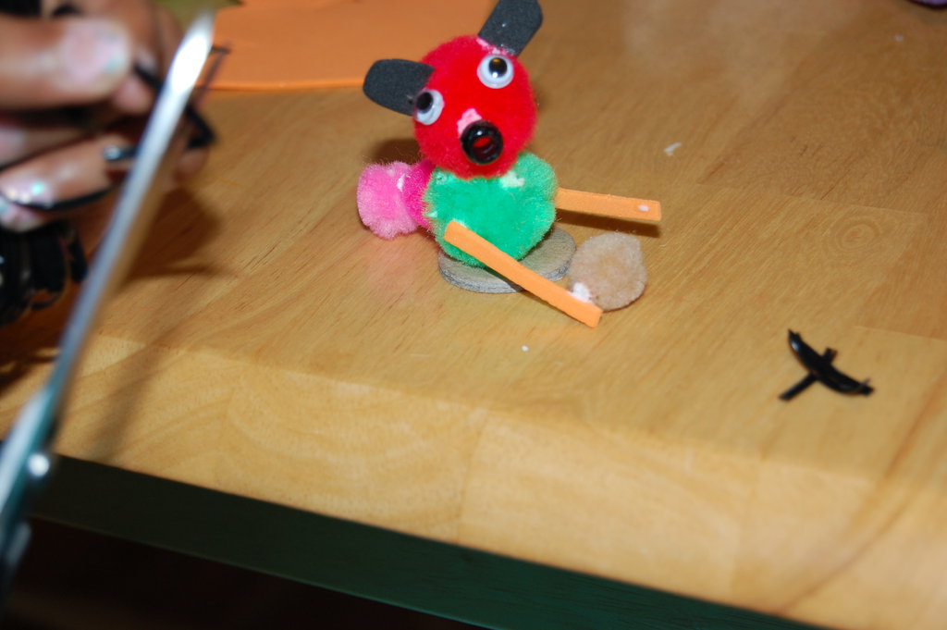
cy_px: 315
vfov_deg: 16.5
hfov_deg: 24.6
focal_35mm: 82
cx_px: 474
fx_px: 2168
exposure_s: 1/60
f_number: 5.6
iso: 280
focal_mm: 55
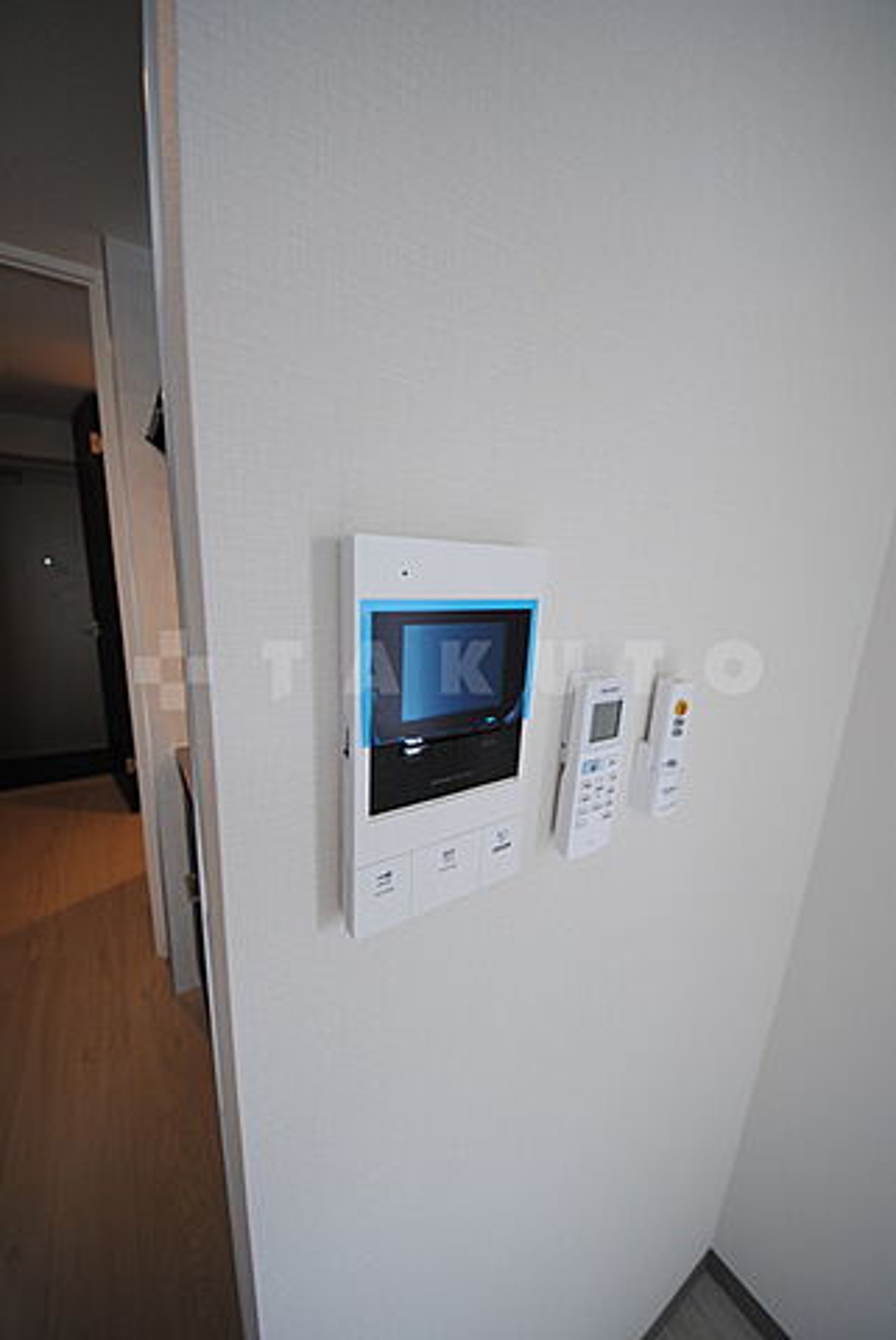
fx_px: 447
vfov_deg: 112.6
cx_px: 448
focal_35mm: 12
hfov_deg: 90.1
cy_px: 670
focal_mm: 8
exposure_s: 1/30
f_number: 4.5
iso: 200
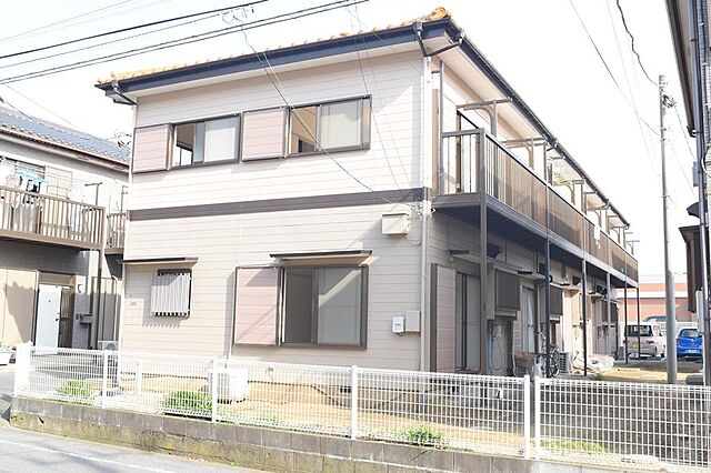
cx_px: 356
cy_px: 236
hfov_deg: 51.3
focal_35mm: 38
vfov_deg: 35.5
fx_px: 740
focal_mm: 25
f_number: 8
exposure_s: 1/250
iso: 400
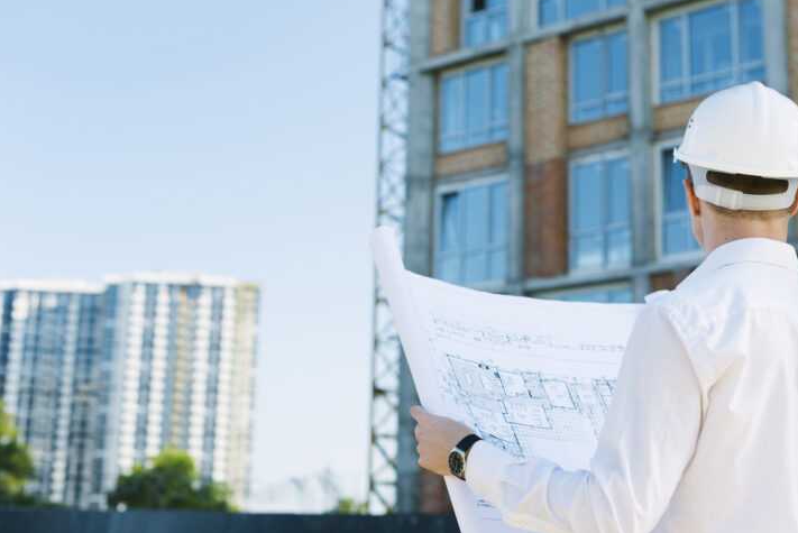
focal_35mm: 54
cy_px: 270
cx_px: 429
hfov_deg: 36.8
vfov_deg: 25.1
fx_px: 1198
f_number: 3.5
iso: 100
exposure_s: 1/320
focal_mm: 50
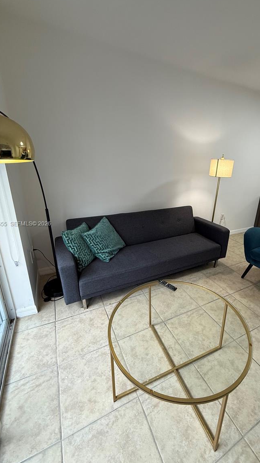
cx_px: 158
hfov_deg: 66.3
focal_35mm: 16
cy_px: 224
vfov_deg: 99.3
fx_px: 196
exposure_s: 1/120
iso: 200
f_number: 2.2
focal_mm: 2.22
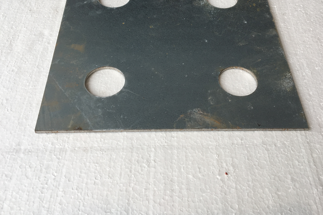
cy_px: 81
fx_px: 350
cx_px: 170
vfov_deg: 34.0
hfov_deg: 49.5
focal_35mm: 39
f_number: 2.2
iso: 25
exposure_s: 1/122
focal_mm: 4.15
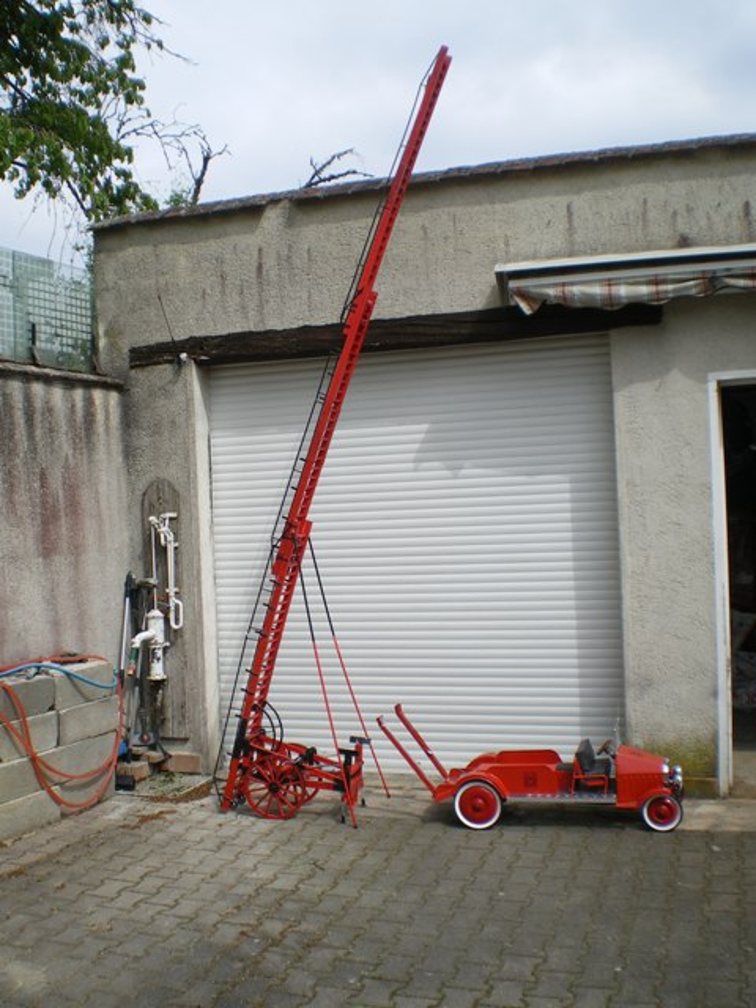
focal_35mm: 36
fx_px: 1048
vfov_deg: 51.4
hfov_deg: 39.7
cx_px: 378
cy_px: 504
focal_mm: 6.3
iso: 50
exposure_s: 1/320
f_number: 4.6
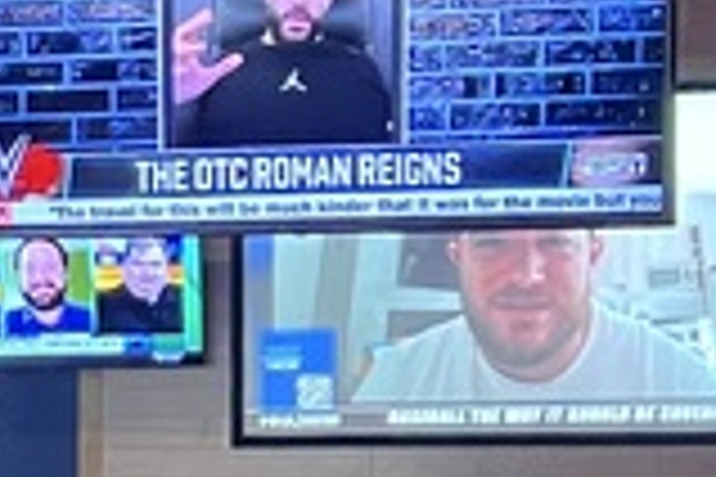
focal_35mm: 174
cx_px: -455
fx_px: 3460
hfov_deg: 11.2
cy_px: 526
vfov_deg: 7.8
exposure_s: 1/60
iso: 400
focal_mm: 5.7
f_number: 1.5
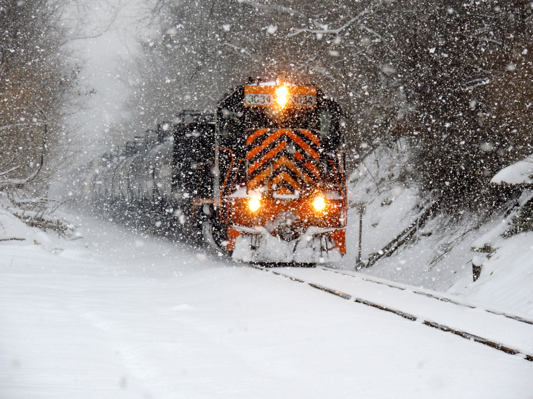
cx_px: 266
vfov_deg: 5.4
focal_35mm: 275
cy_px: 200
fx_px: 4234
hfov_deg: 7.2
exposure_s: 1/640
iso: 200
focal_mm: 49
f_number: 4.7
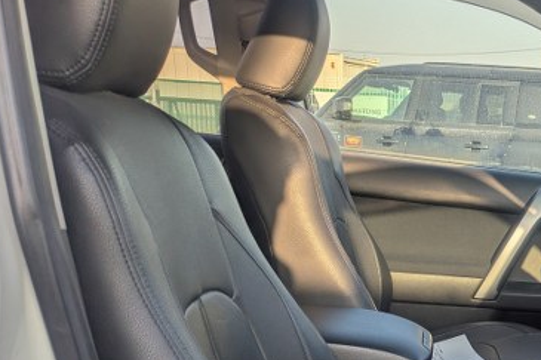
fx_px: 856
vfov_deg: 22.7
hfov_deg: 32.1
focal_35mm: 57
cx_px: 551
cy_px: 373
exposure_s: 1/799
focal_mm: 5.43
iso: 51
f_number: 1.89
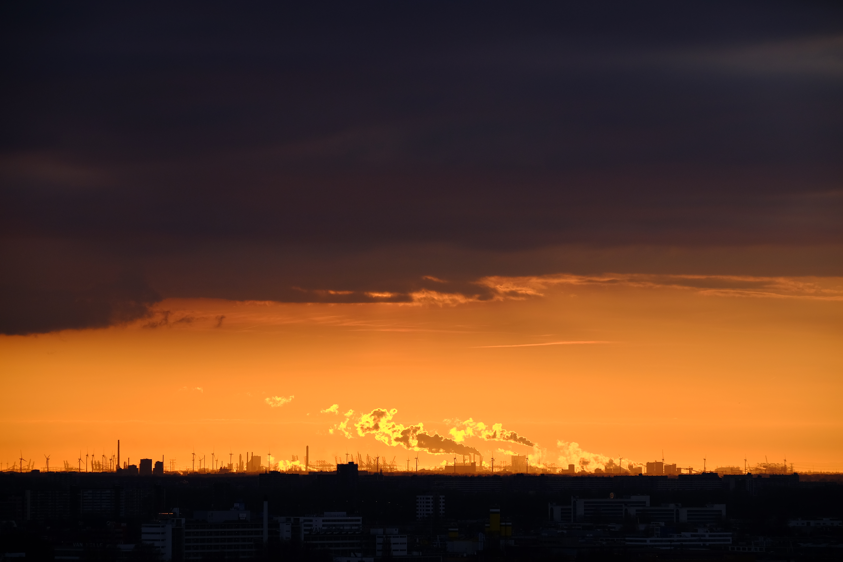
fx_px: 4917
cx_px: 422
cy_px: 281
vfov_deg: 6.5
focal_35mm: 210
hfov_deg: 9.8
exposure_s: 1/400
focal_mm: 140
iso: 200
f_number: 6.4
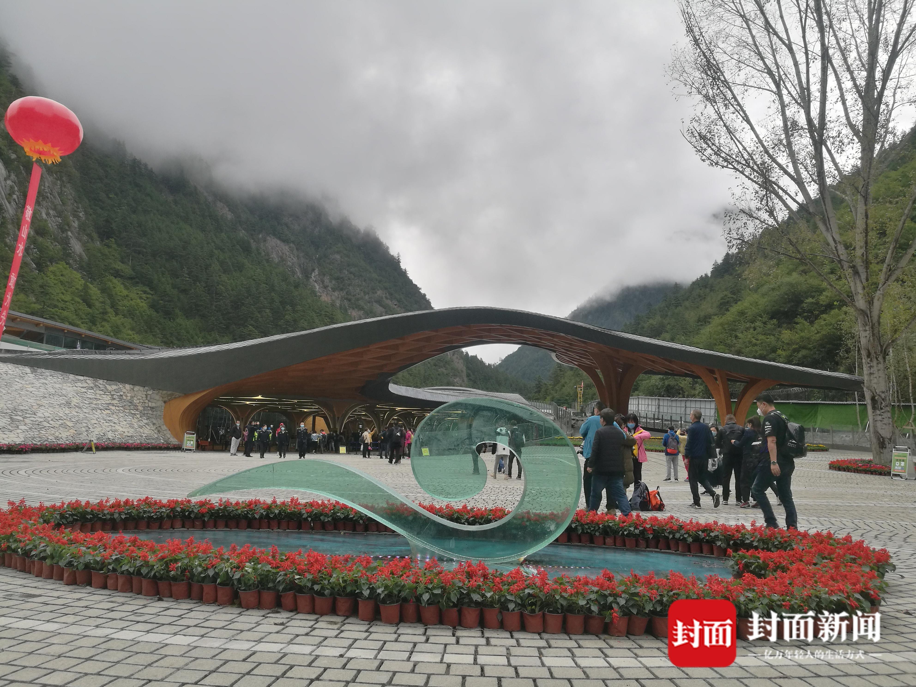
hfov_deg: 65.3
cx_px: 458
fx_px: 714
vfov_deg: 51.4
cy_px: 344
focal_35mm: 27
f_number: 2.2
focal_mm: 4.5
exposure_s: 1/210
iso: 50
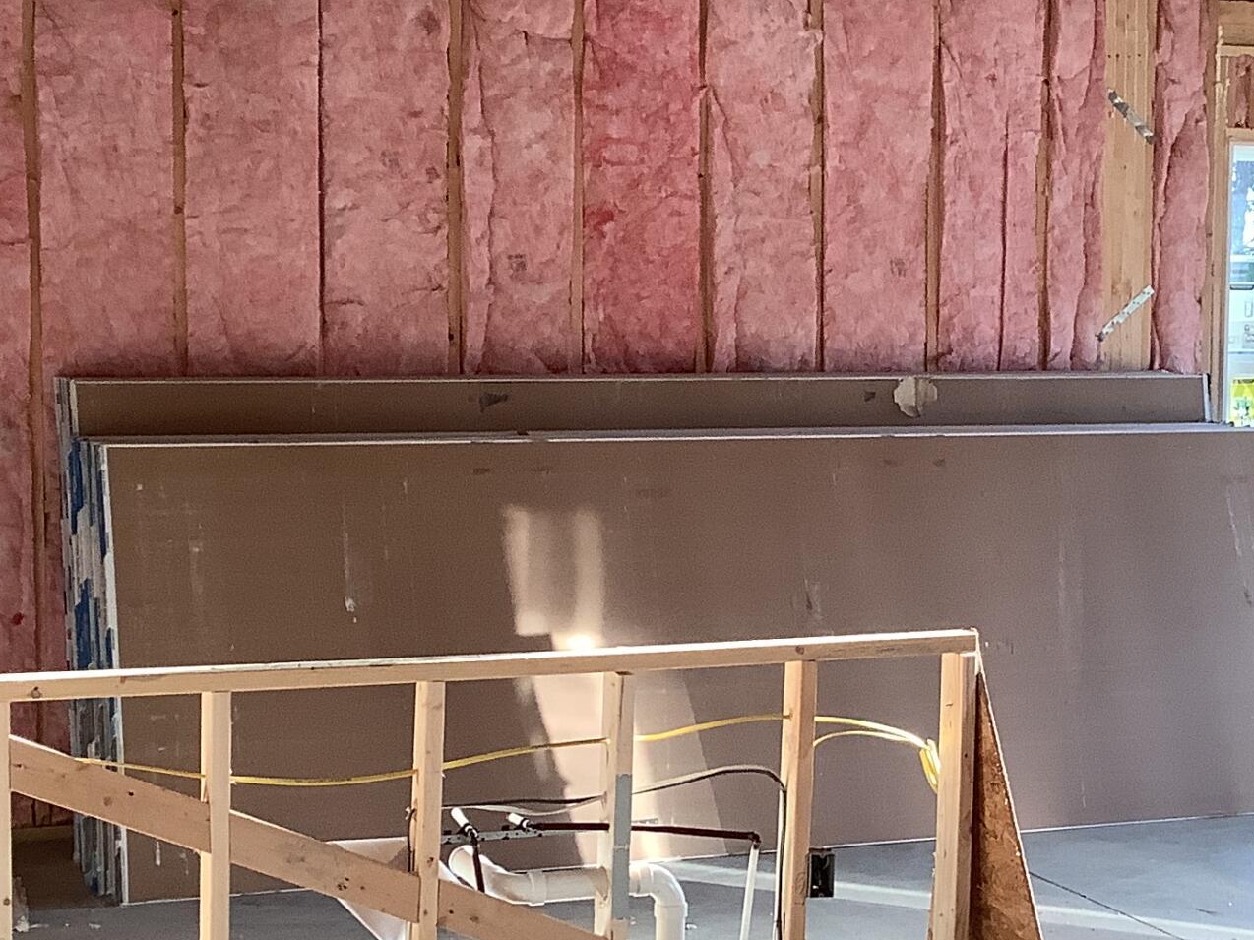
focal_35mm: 73
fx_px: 2644
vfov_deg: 20.2
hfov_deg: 26.6
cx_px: 760
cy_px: 527
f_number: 2.4
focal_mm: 3.3
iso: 80
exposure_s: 1/100
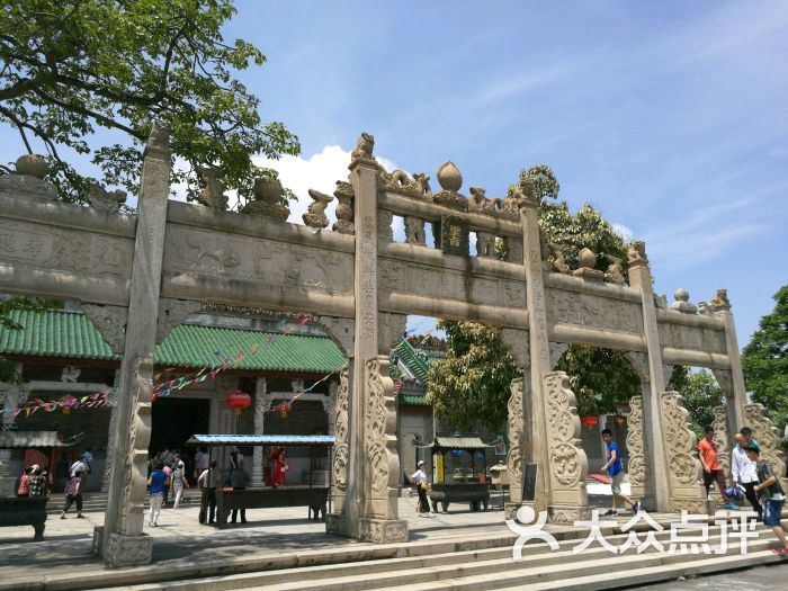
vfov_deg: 51.4
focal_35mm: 27
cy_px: 296
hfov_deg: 65.3
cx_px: 394
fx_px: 615
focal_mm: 4.5
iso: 50
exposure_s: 1/909
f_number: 2.2
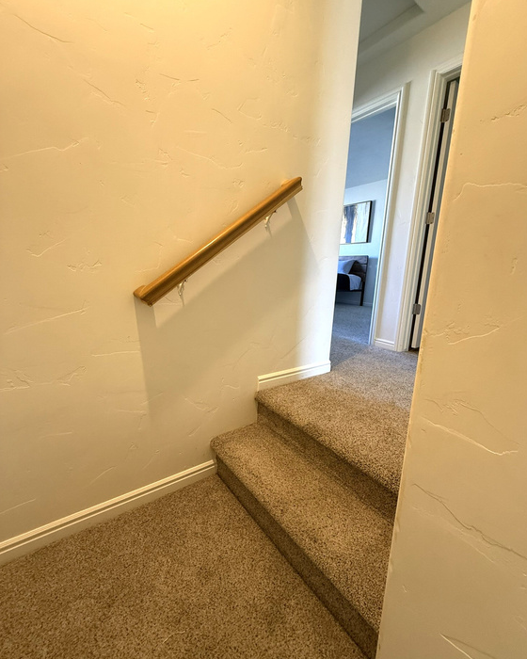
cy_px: 329
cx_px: 269
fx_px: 292
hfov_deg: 84.0
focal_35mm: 15
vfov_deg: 96.8
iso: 320
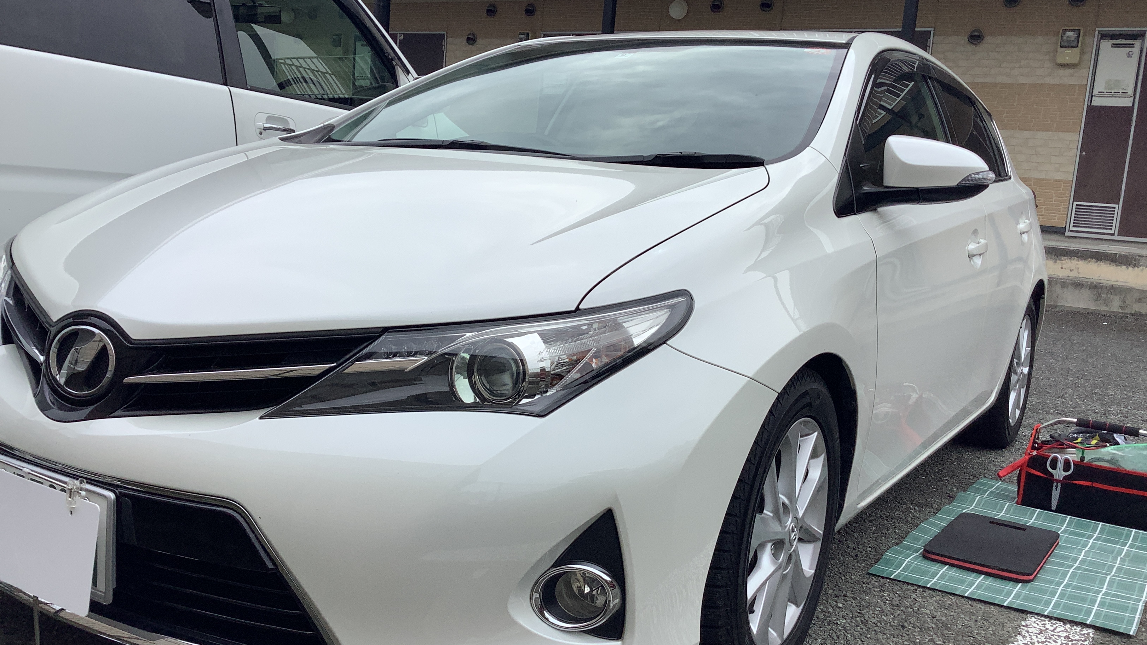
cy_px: 366
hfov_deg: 58.0
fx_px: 1034
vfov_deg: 34.6
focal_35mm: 34
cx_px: 577
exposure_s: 1/1164
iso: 25
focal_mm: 3.3
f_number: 2.4
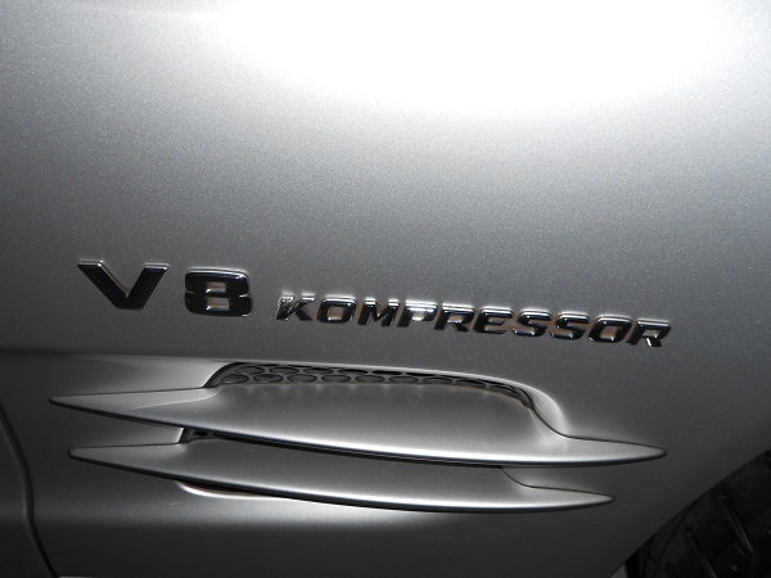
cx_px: 386
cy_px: 289
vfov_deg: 37.7
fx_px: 846
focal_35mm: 38
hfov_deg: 49.0
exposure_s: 1/30
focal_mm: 6.8
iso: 80
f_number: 4.2
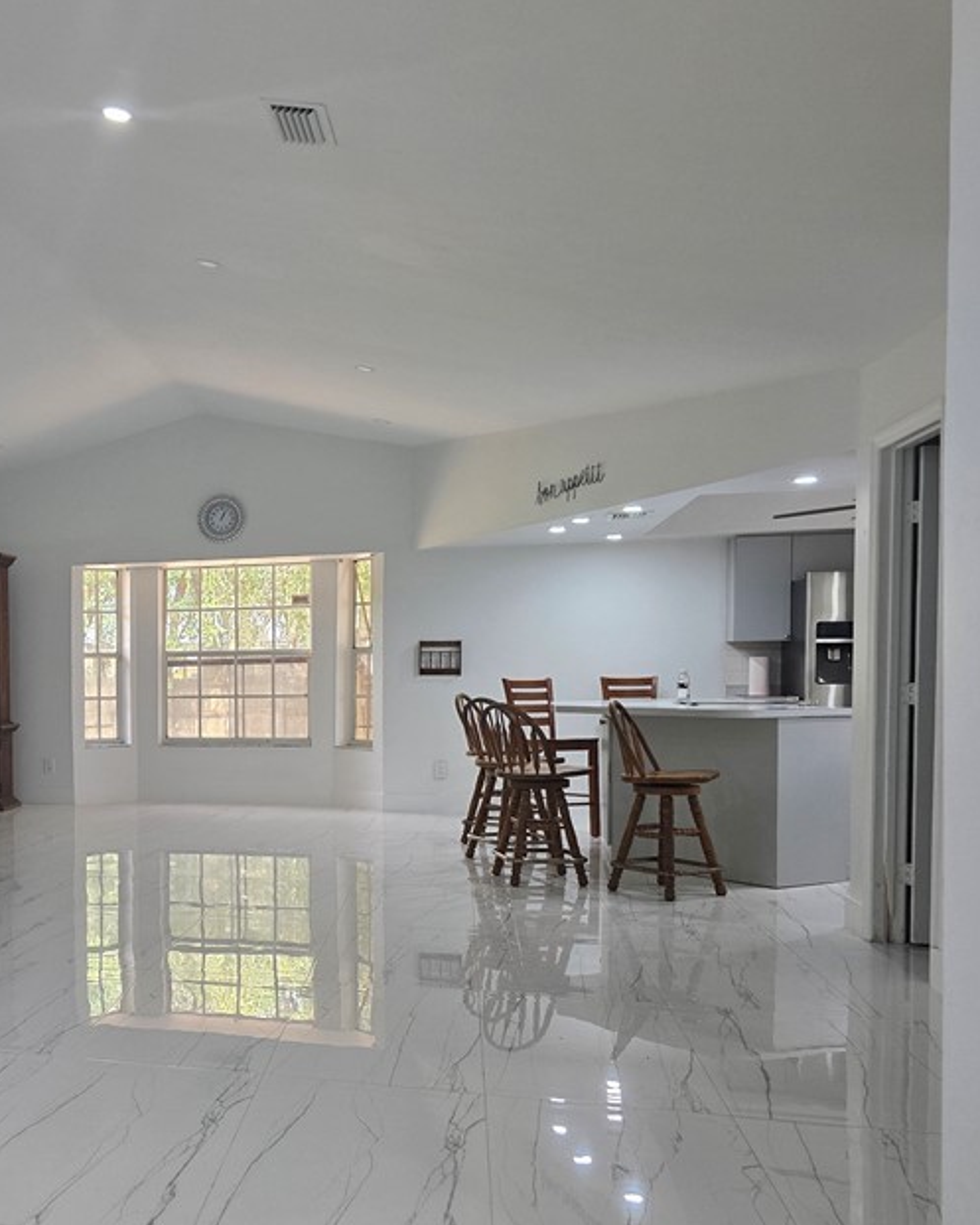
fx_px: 1341
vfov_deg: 49.0
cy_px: 688
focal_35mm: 37
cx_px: 8
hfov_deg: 36.3
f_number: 1.7
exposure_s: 1/120
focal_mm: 6.3
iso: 160
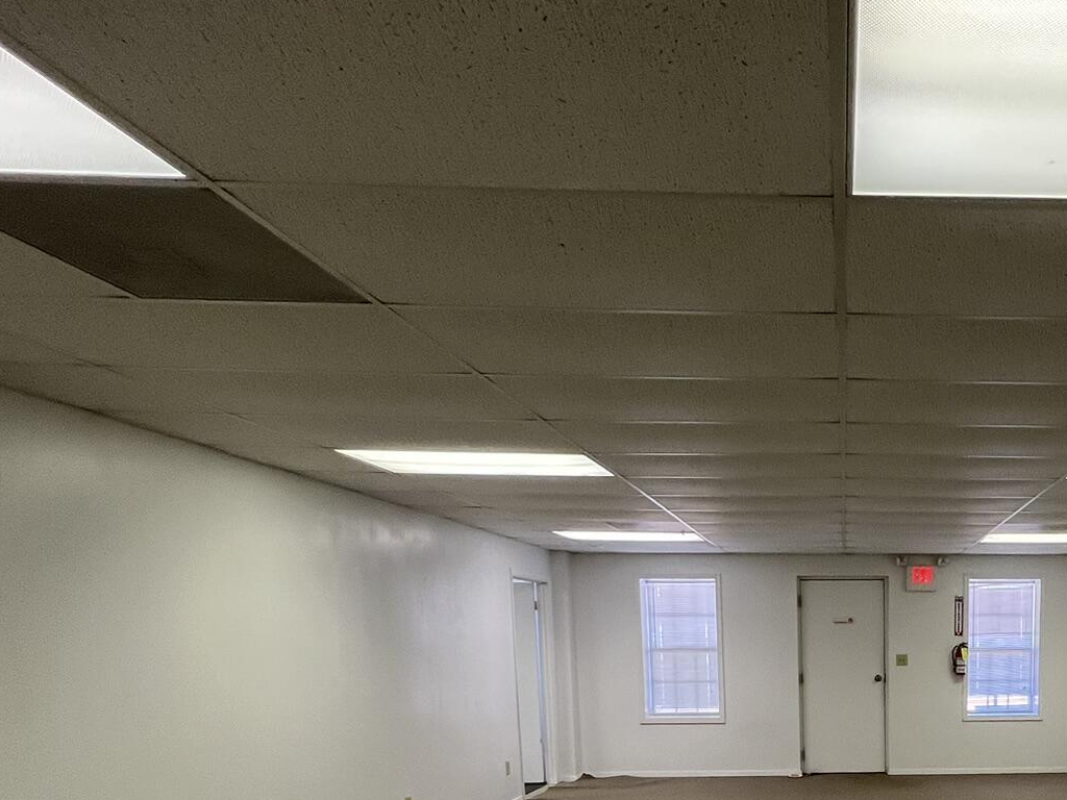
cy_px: 747
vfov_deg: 46.8
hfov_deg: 60.5
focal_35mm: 26
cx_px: 889
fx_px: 801
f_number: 1.8
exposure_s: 1/120
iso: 200
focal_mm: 1.57
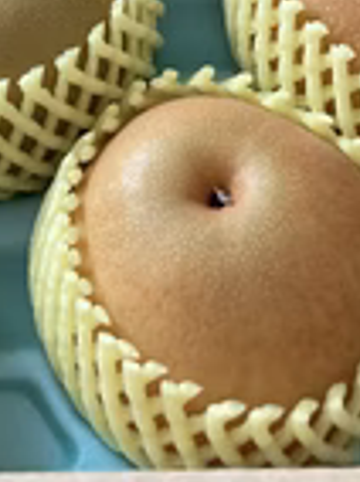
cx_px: 7
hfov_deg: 18.2
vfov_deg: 22.7
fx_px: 1099
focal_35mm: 79
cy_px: -105
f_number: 1.8
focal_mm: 3.99
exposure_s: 1/62
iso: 80
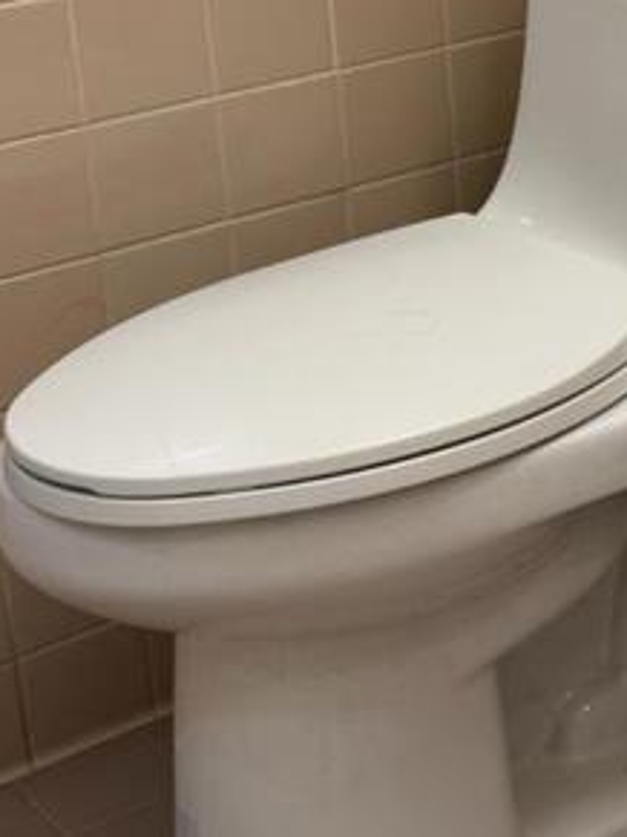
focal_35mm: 89
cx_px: 972
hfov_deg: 15.2
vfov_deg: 21.6
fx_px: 2151
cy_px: 101
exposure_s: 1/60
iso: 125
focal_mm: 6.76
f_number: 1.78
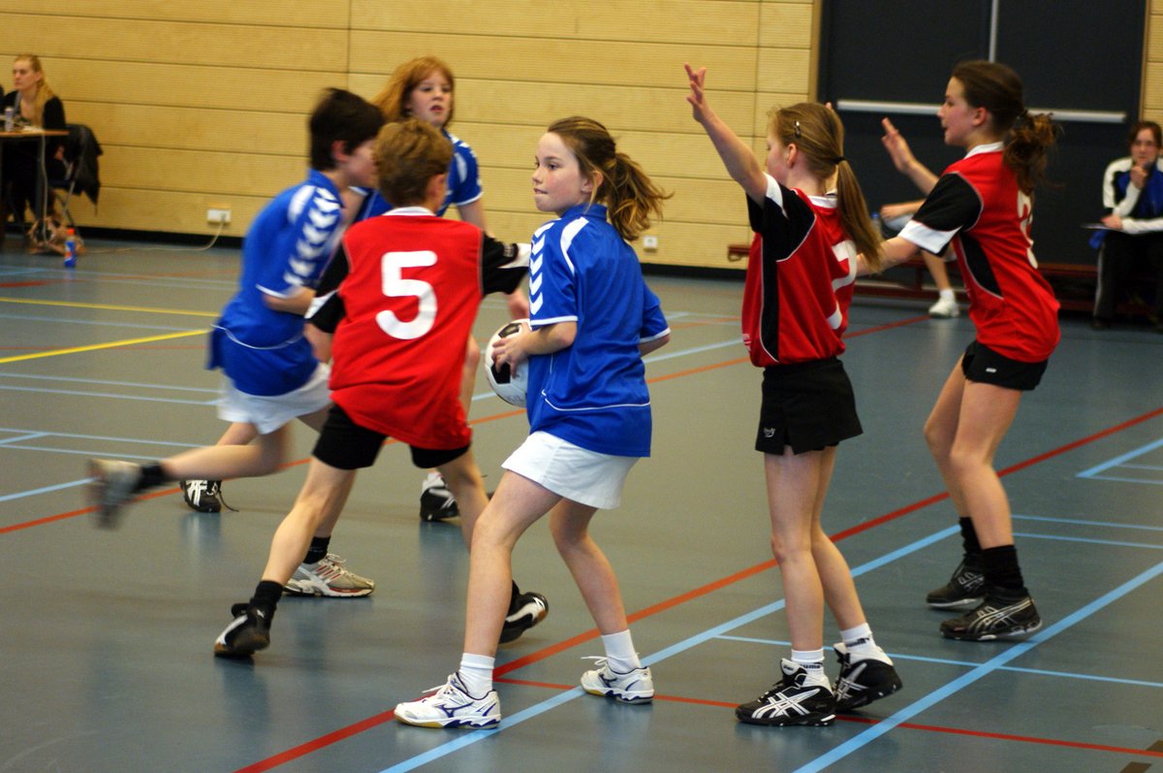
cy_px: 386
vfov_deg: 13.0
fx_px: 3388
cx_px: 582
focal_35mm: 105
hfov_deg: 19.5
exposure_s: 1/125
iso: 400
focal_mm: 70
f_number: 2.8
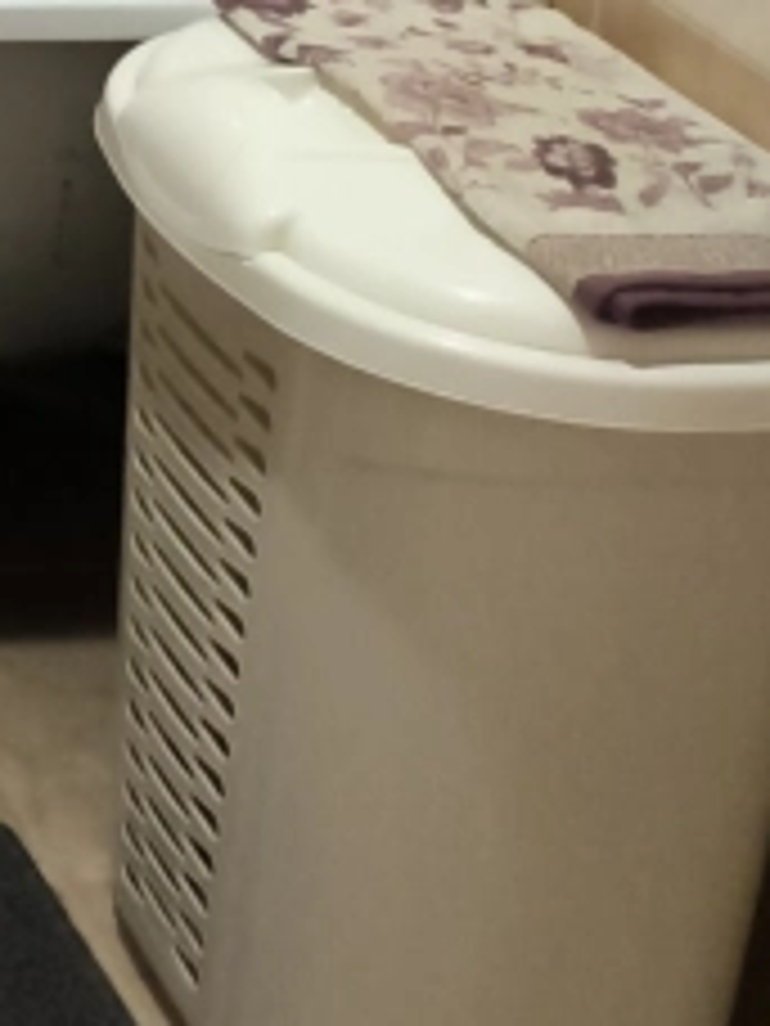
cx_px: -977
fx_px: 3233
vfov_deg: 16.4
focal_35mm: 109
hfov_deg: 11.6
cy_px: -522
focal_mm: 6.14
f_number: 1.65
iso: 3959
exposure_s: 1/50
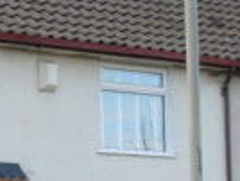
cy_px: 202
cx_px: -62
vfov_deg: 8.9
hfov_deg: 11.7
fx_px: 1146
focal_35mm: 165
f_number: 5
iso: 80
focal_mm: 8.2
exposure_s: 1/80
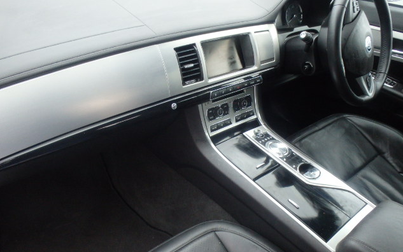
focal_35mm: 30
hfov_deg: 62.9
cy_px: 123
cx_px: 203
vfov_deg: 41.9
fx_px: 330
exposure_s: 1/30
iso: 500
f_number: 3.9
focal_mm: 5
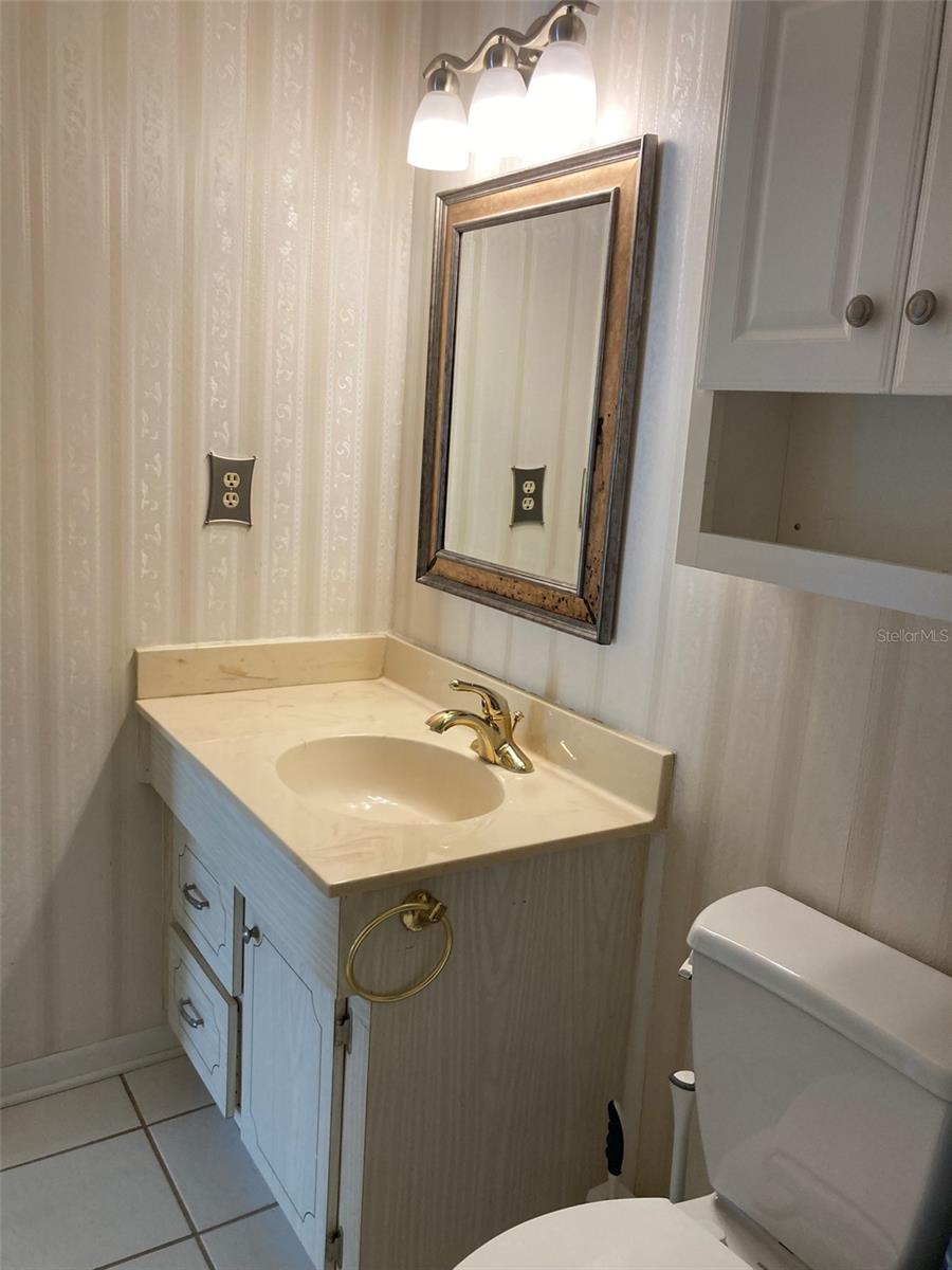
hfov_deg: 49.7
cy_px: 635
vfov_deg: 63.4
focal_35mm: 28
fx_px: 1027
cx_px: 476
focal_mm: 3.99
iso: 64
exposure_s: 1/60
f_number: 1.8
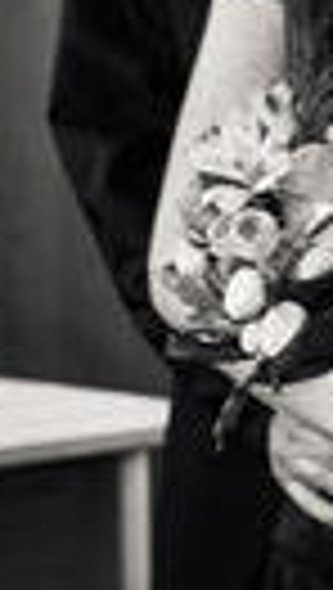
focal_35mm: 336
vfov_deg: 6.4
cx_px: 778
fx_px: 5257
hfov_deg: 3.6
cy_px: -164
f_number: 4.5
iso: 800
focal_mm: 70
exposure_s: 1/50
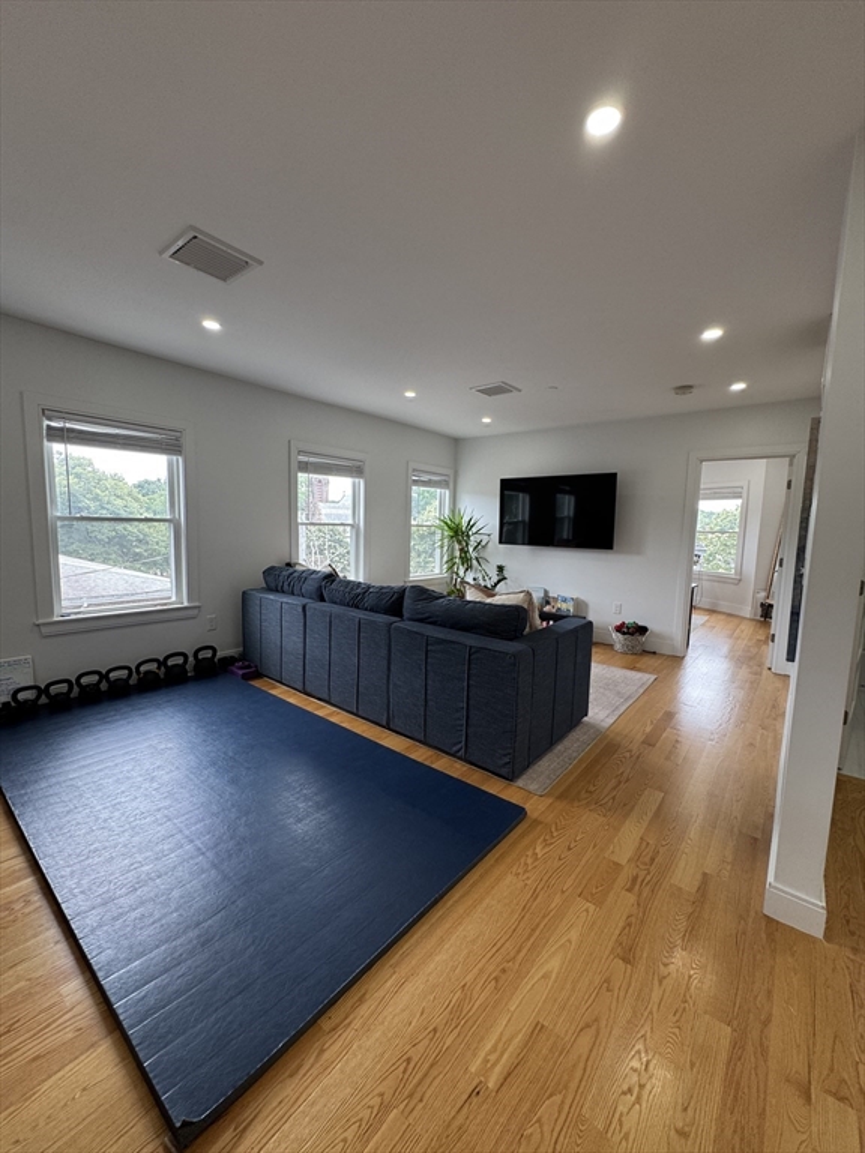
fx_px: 466
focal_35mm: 14
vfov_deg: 102.1
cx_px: 432
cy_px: 576
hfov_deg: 85.7
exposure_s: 1/100
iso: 80
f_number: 2.2
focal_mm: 2.22
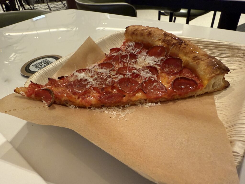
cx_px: 122
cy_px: 92
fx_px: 170
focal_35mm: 24
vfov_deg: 56.8
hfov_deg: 71.6
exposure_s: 1/60
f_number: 2.2
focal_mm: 2.22
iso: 400
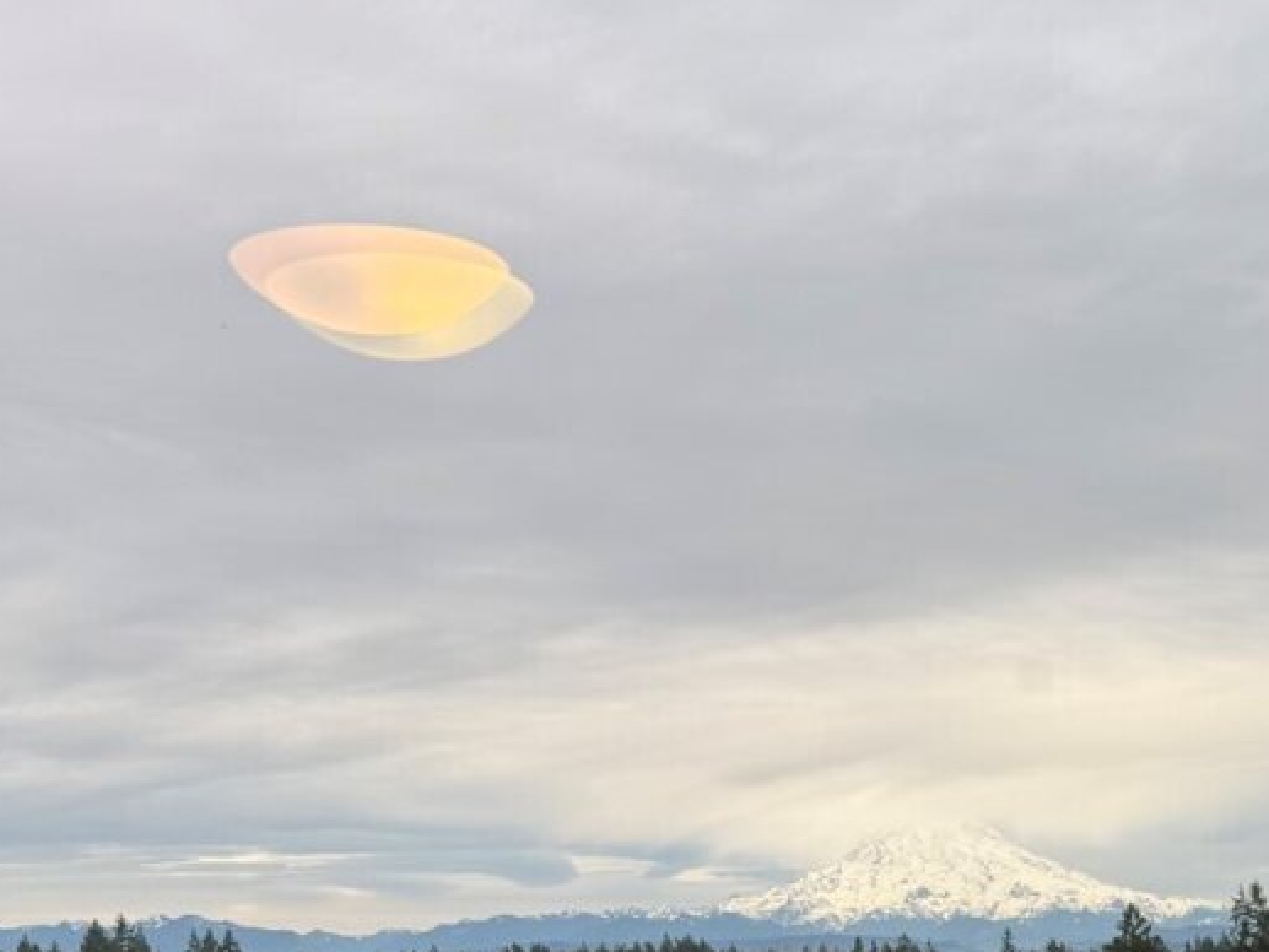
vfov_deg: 21.8
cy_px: 950
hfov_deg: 29.2
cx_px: 994
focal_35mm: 65
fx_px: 2383
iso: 64
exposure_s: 1/162
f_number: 1.78
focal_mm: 6.76
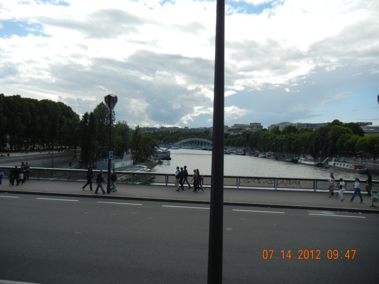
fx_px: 328
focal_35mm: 30
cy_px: 142
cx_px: 190
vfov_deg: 46.8
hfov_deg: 60.0
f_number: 7
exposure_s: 1/500
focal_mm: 5.4
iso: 160
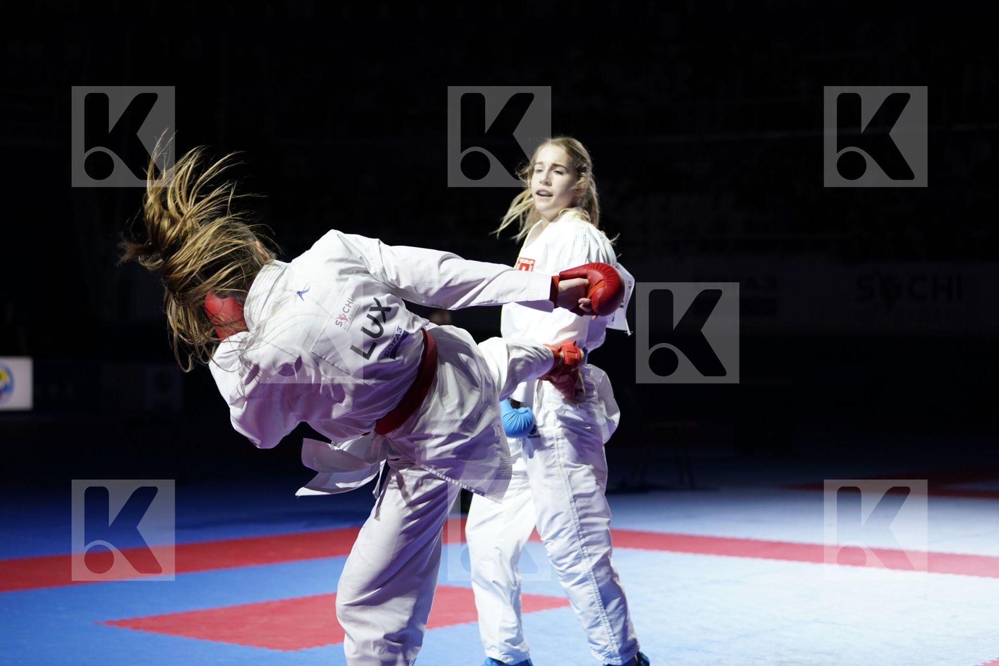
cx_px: 500
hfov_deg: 28.8
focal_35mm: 70
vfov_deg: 19.5
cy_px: 333
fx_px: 1942
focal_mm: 70
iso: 1600
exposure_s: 1/1000
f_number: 2.8
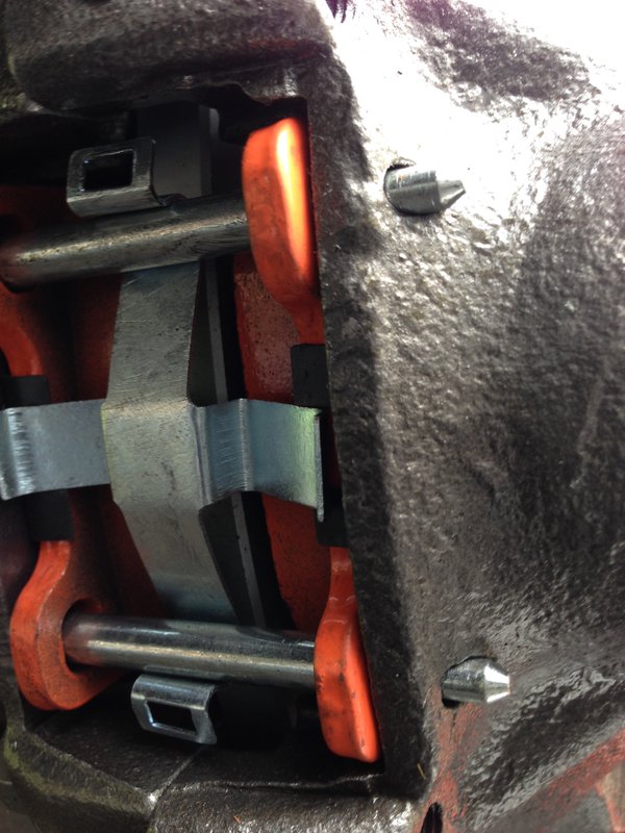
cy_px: 416
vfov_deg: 55.4
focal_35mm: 33
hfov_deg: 42.9
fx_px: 794
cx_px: 312
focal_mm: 4.12
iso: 50
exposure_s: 1/30
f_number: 2.4
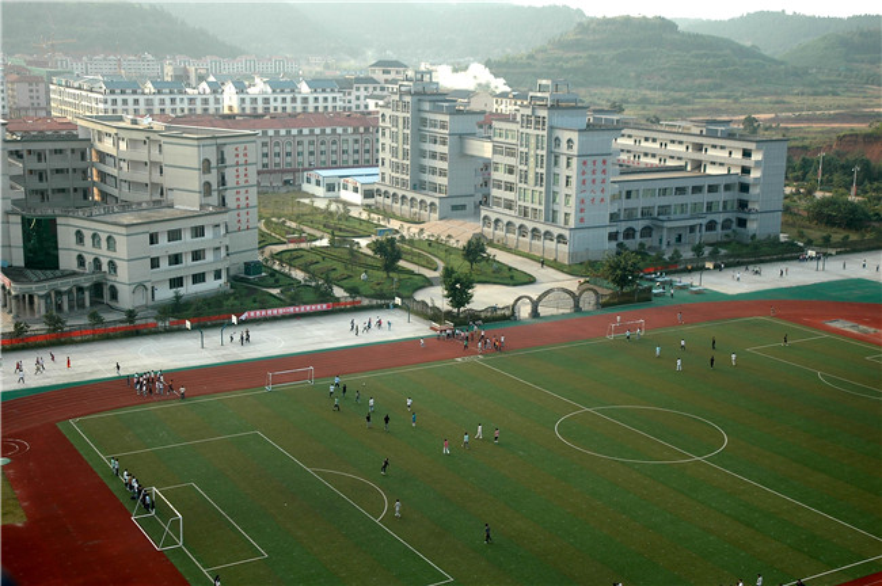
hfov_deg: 42.4
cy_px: 293
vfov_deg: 28.9
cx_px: 441
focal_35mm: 46
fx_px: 1138
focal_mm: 31
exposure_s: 1/320
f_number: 4
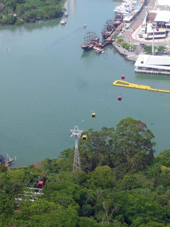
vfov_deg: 19.1
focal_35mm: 103
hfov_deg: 14.4
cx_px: 94
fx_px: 675
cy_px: 114
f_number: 5.5
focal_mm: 13.8
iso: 125
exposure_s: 1/250
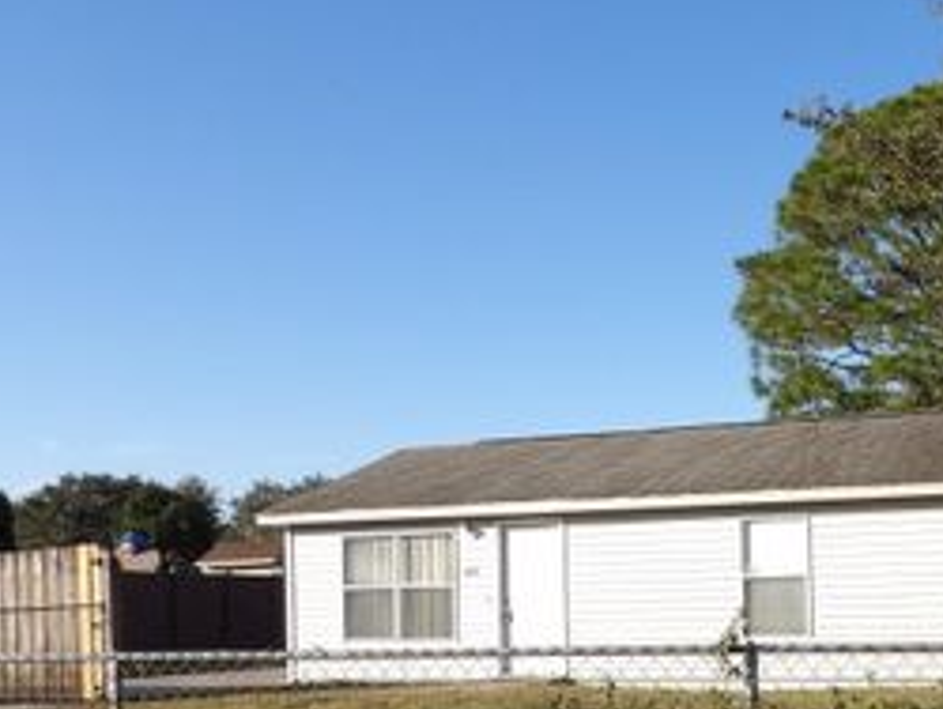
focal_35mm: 48
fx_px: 1309
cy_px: 515
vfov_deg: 29.9
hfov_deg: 38.7
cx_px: 698
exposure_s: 1/1277
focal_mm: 4.3
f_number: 2.8
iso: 100
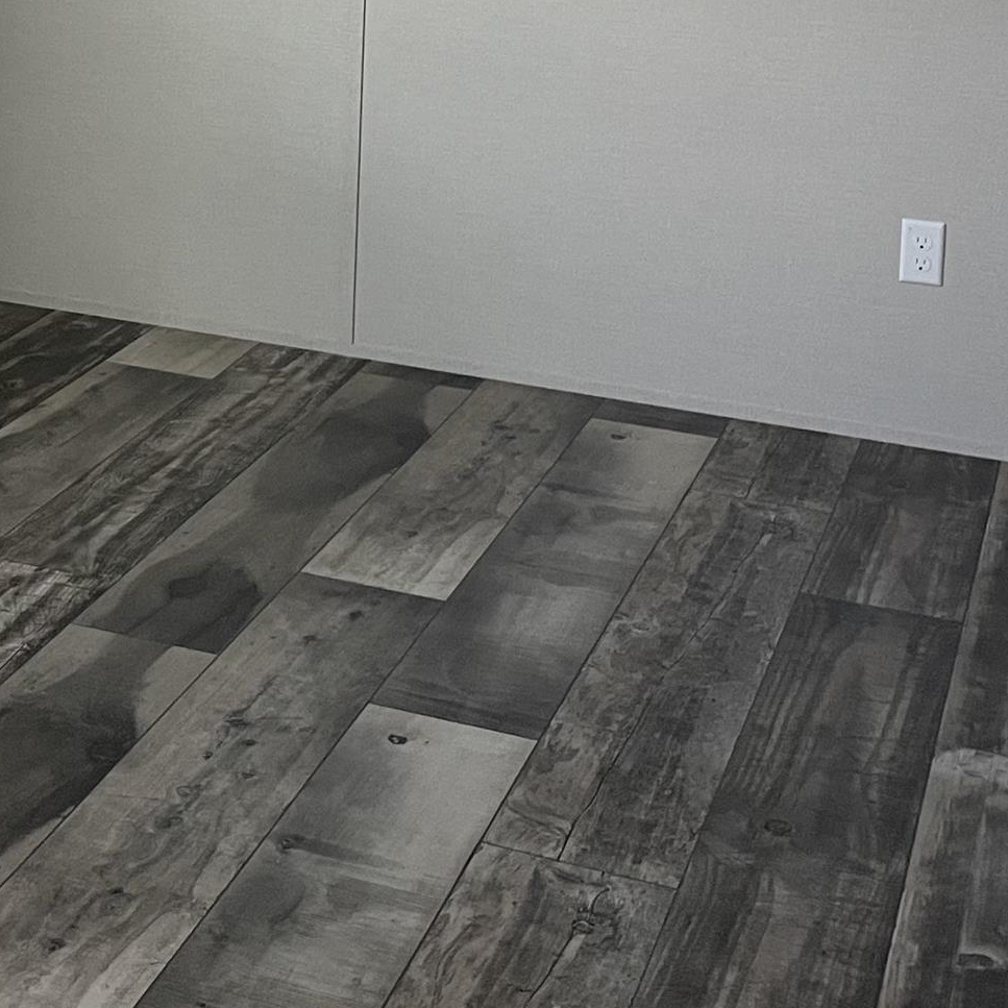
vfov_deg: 22.5
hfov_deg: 22.8
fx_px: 2405
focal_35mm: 73
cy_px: -53
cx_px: 5
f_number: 1.6
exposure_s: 1/89
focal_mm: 4.2
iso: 125
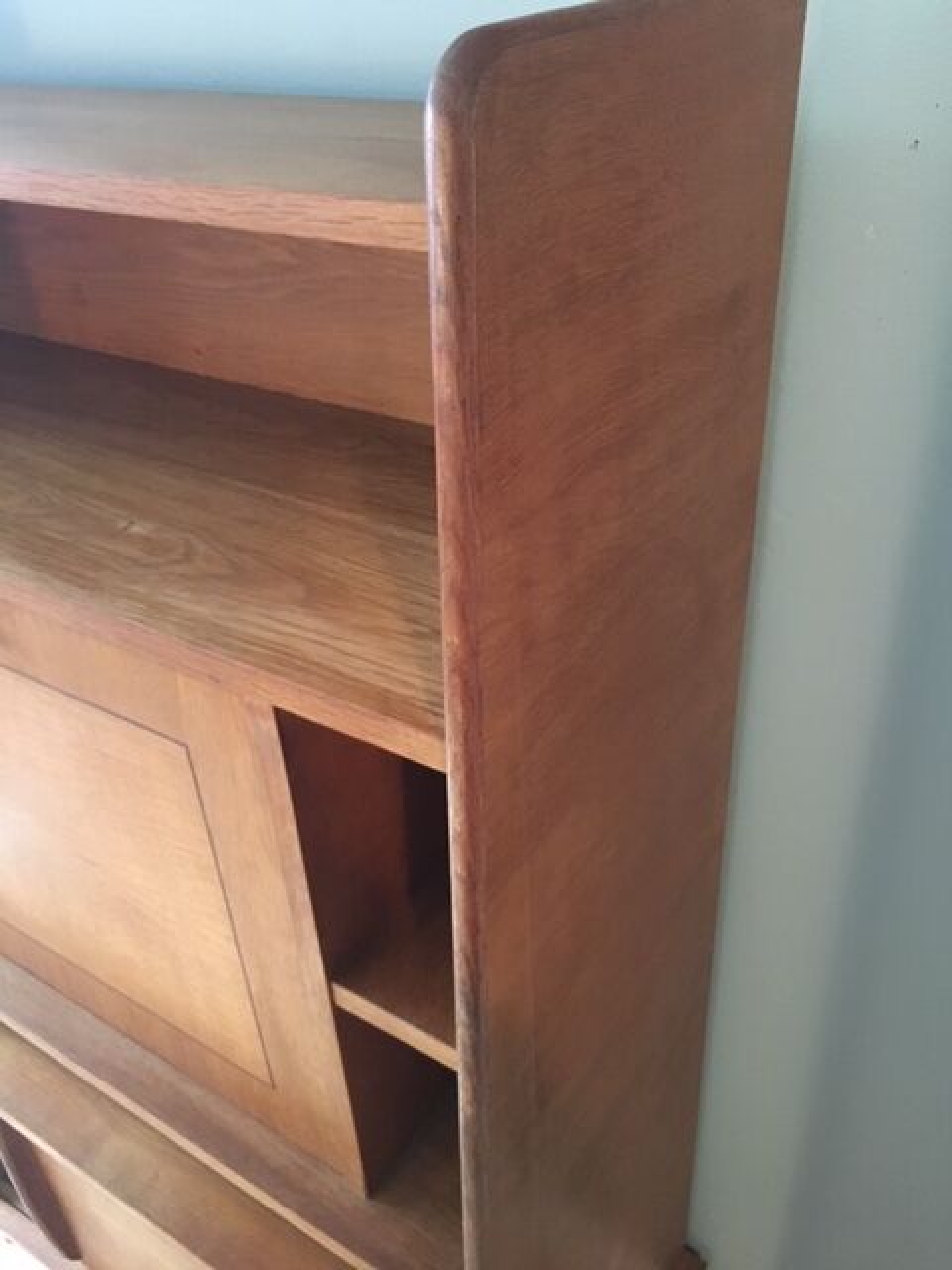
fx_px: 1063
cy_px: 635
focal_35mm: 29
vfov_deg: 61.7
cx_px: 476
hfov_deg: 48.2
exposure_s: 1/17
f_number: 2.2
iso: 400
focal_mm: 4.15
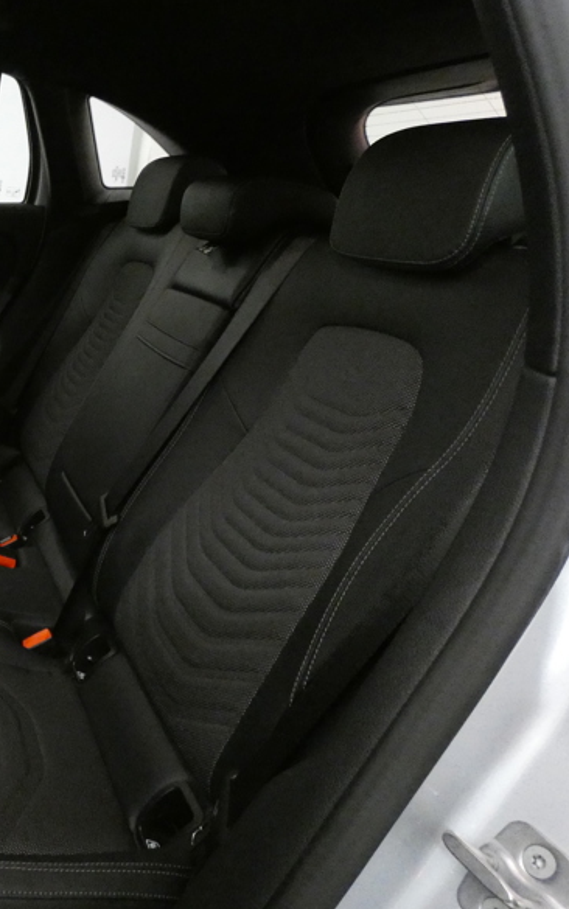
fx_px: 719
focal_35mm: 29
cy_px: 451
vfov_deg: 64.6
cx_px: 3
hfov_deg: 38.5
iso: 1600
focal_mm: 3.6
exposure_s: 1/30
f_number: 2.8
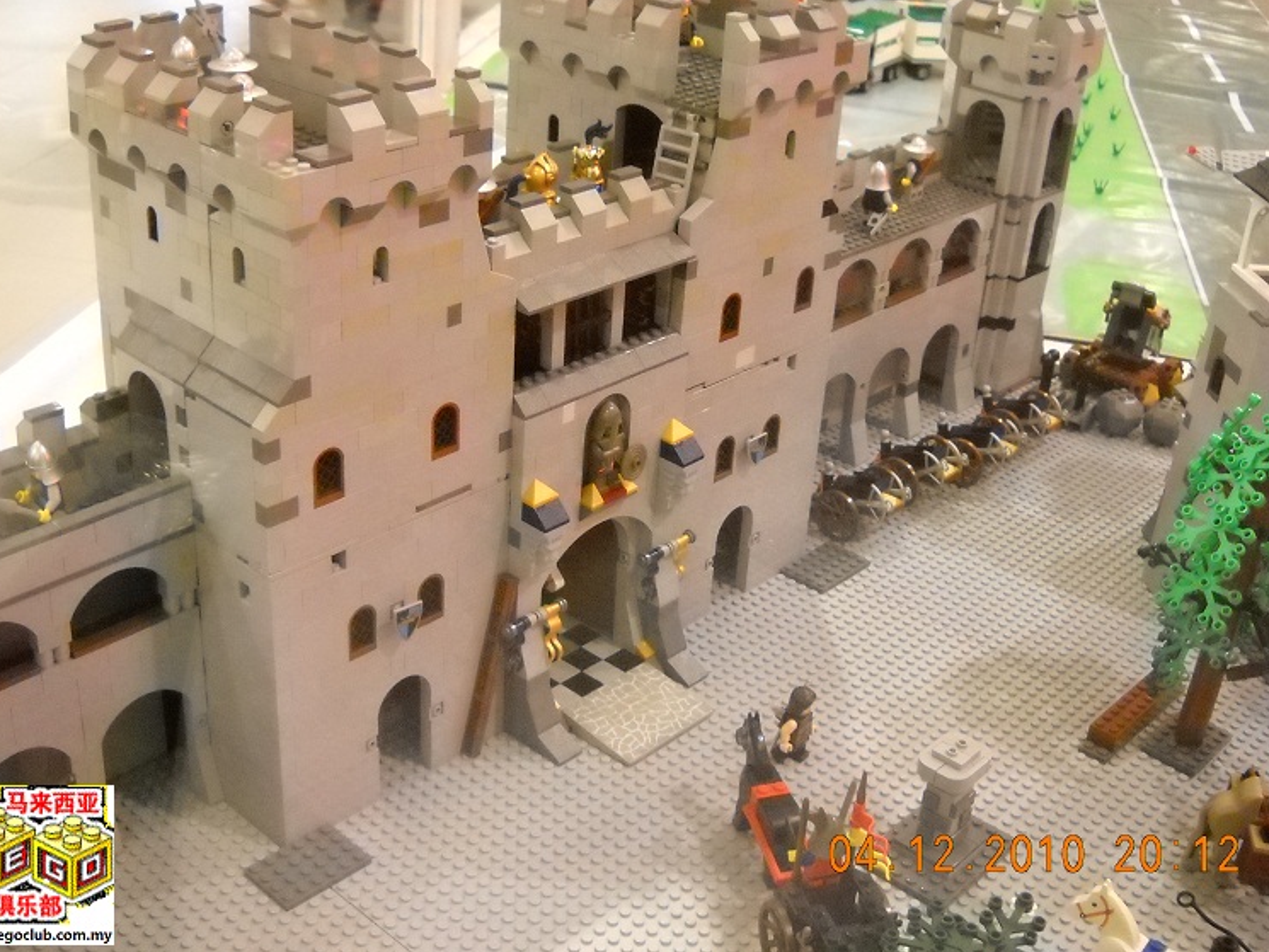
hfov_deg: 42.9
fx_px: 1613
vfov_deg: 32.9
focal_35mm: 44
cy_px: 450
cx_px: 615
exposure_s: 1/31
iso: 800
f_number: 3.1
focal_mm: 6.72
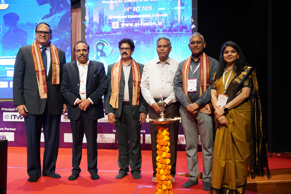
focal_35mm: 40
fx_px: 327
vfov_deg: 33.1
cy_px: 97
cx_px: 146
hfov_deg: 48.0
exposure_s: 1/200
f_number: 2.8
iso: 2500
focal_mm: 40.4
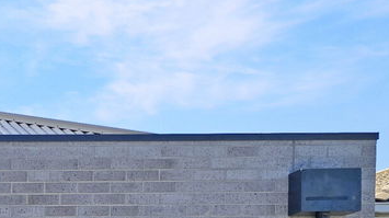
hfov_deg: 17.7
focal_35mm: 106
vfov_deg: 10.5
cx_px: -222
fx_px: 1092
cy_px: 430
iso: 12
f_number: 1.7
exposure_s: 1/443
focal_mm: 6.3
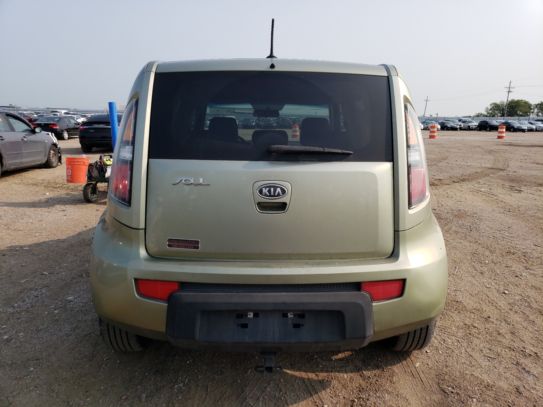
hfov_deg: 67.3
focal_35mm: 26
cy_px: 204
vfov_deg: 53.1
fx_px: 408
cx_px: 272
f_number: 1.5
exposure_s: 1/3333
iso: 50
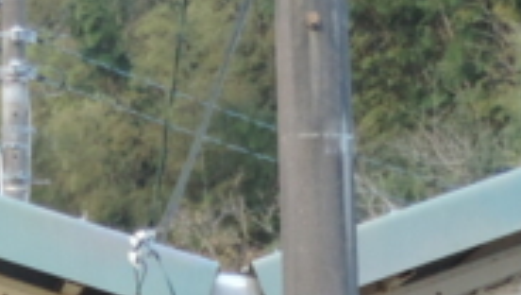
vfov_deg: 2.1
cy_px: 831
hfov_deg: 3.8
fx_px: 7856
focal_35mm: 568
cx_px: 116
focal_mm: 21.4
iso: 360
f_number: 4.2
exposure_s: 1/100
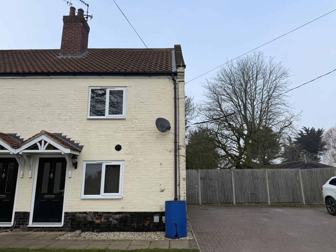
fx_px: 233
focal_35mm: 24
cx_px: 168
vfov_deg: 56.8
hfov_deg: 71.6
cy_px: 126
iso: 80
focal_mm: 6.76
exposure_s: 1/1314
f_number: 1.78
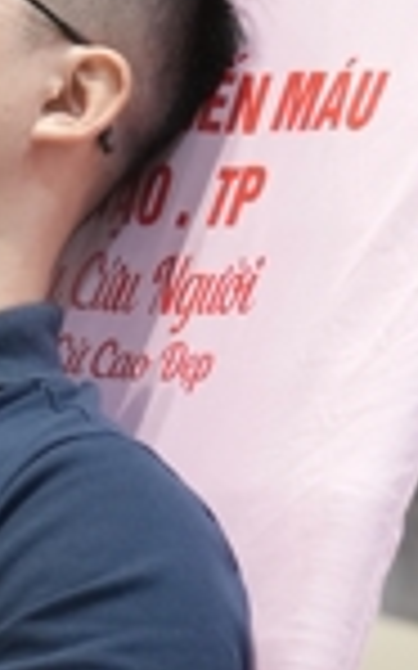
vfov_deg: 7.3
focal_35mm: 281
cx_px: -930
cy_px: -560
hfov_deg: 4.4
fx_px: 5127
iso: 1600
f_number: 2.5
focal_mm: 42
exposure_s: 1/125
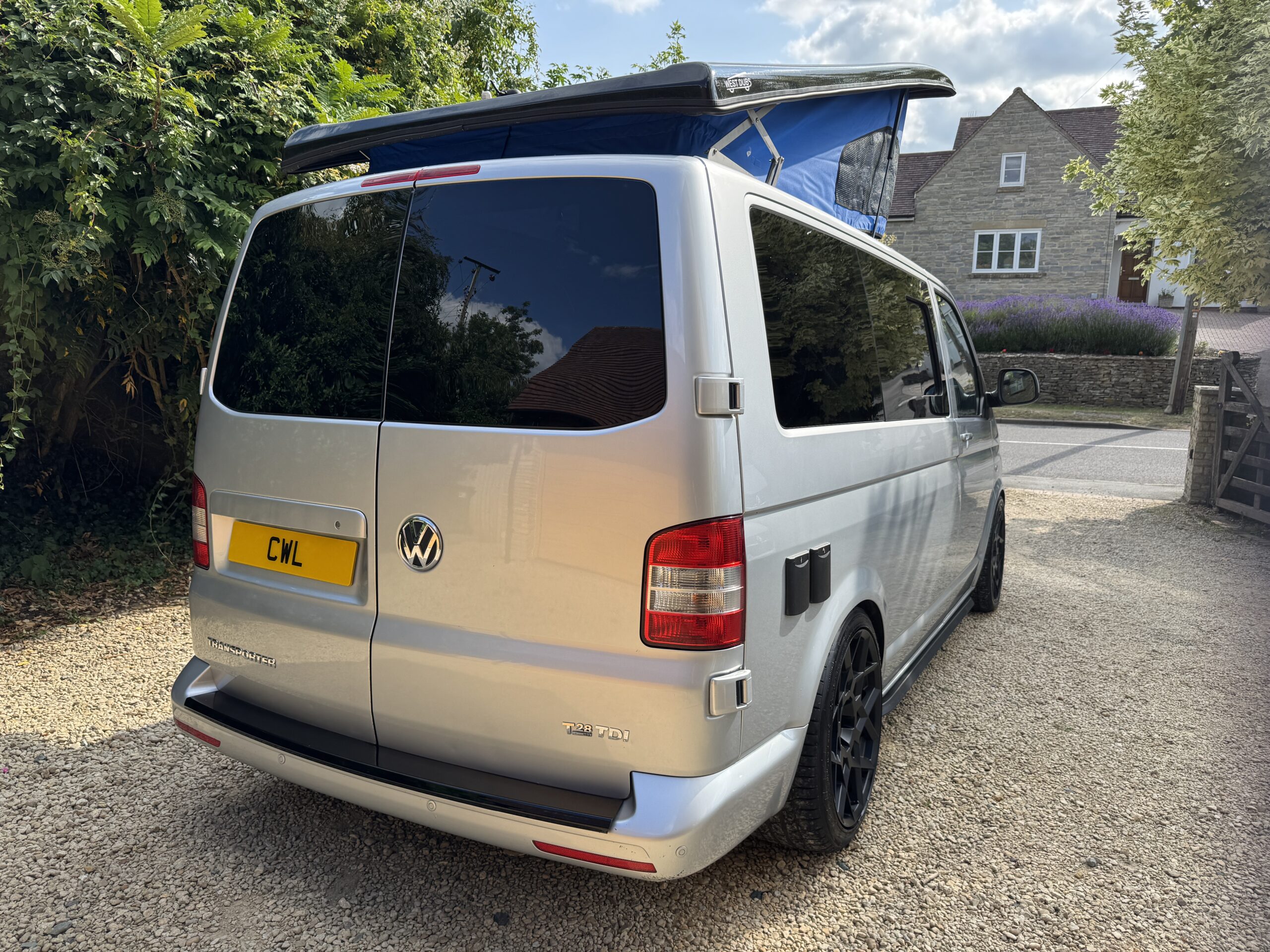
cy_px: 476
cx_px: 635
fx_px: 881
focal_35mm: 24
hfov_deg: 71.6
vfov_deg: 56.8
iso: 80
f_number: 1.78
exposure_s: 1/1678
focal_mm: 6.76
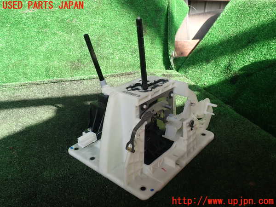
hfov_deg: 60.0
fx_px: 239
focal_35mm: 30
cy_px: 104
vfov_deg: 46.8
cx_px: 138
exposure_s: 1/160
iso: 100
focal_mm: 5.4
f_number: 3.2
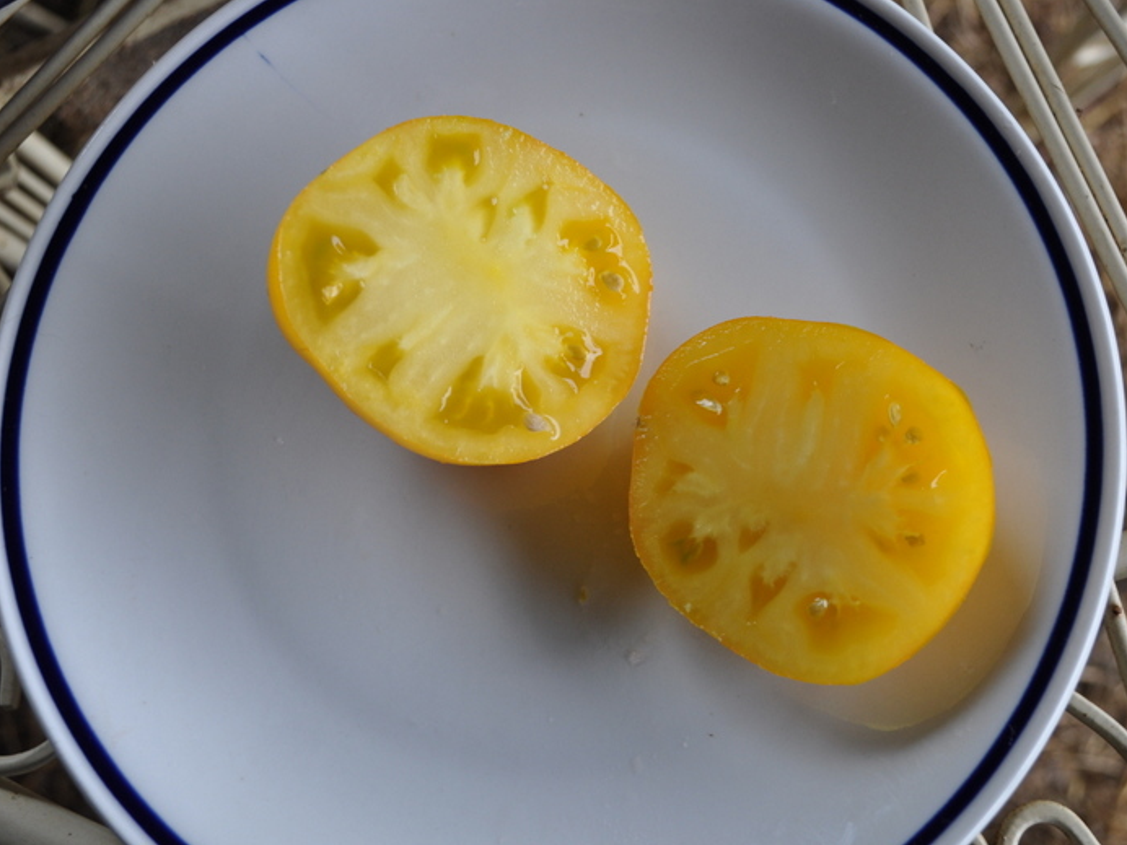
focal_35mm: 40
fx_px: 1302
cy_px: 418
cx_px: 594
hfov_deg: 46.8
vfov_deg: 36.0
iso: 400
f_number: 7.1
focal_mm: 24
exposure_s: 1/60
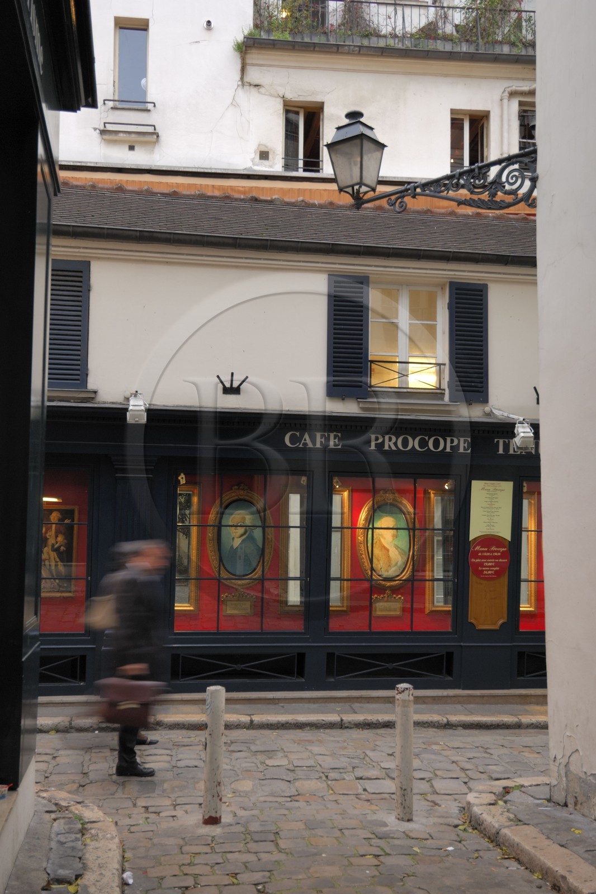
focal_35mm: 36
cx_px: 298
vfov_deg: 53.1
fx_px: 894
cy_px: 447
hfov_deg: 36.9
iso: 100
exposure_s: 1/8
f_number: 4.5
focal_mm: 24
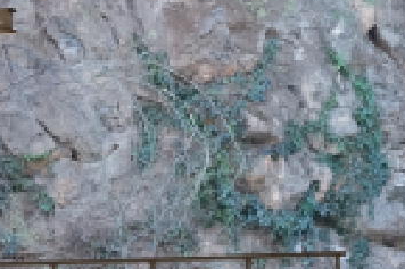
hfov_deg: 10.1
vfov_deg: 7.3
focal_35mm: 189
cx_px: 811
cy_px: 192
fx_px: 2125
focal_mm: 23
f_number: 9
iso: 200
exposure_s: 1/15
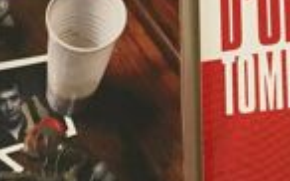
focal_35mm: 101
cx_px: 280
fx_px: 798
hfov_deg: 20.1
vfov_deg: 12.9
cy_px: 115
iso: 200
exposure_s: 1/33
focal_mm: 4.15
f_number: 2.2
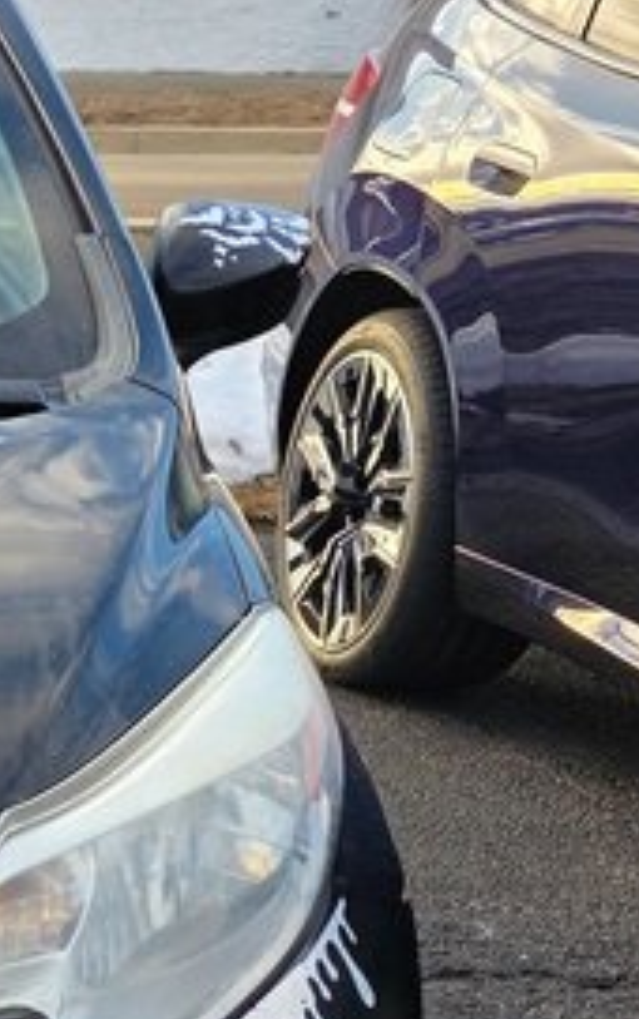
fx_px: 2557
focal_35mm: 92
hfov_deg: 12.1
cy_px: 1015
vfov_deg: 21.7
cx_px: -763
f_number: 1.7
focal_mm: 6.3
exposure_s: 1/359
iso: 32
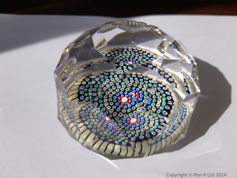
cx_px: 118
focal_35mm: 26
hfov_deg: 67.3
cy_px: 89
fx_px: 178
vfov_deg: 53.1
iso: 40
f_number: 1.7
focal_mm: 3.93
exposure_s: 1/3125
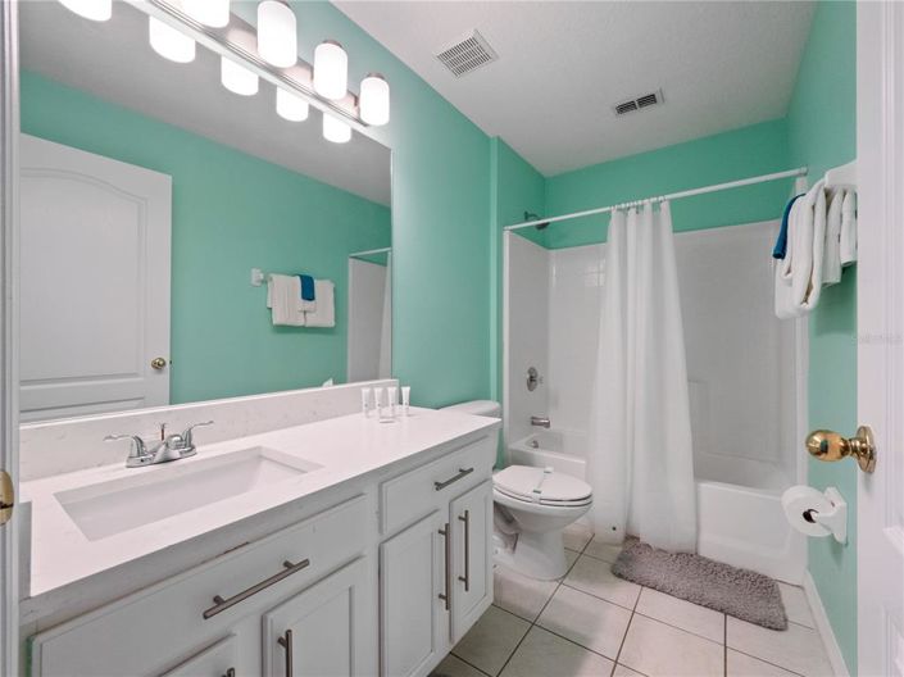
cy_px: 338
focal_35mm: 14
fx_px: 365
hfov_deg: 102.1
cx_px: 452
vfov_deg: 85.6
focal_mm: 7
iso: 1250
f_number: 8
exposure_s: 1/40
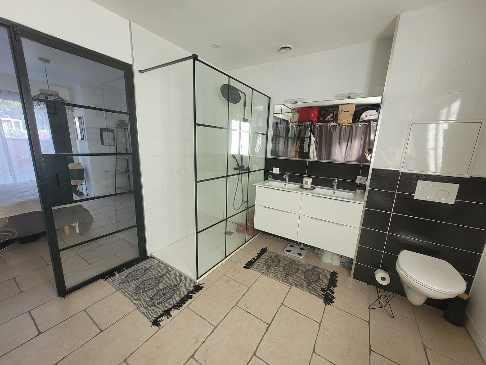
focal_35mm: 13
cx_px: 243
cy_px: 182
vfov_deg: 89.9
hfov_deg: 106.2
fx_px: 183
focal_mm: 1.74
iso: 50
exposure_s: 1/50
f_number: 2.2
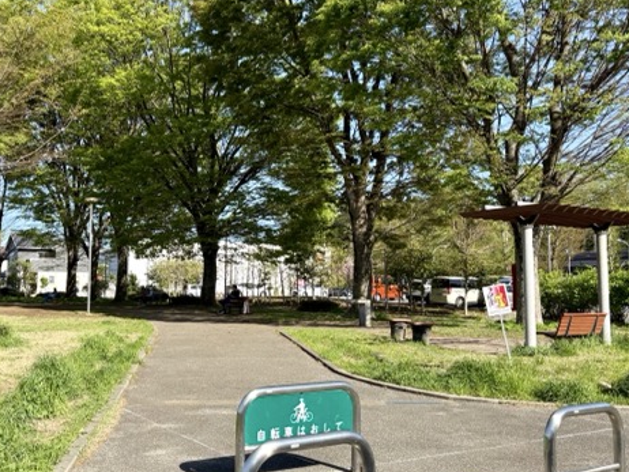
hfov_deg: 51.1
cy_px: 226
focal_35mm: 36
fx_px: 654
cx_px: 261
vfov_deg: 39.7
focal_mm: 5.96
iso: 50
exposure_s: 1/1626
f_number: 1.6
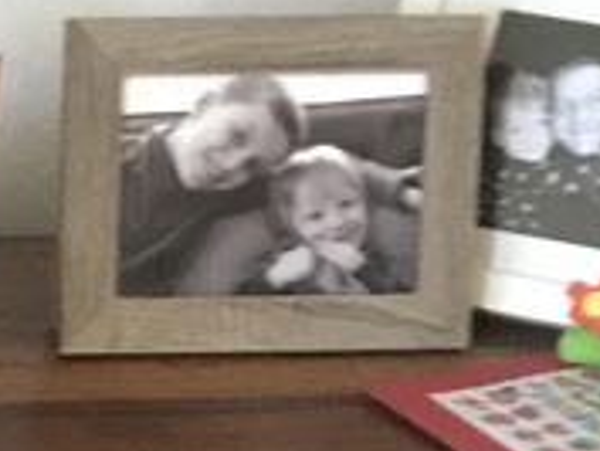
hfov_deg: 11.1
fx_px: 2845
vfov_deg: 8.6
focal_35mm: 164
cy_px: 899
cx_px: -512
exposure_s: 1/33
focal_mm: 4.15
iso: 200
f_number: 2.2
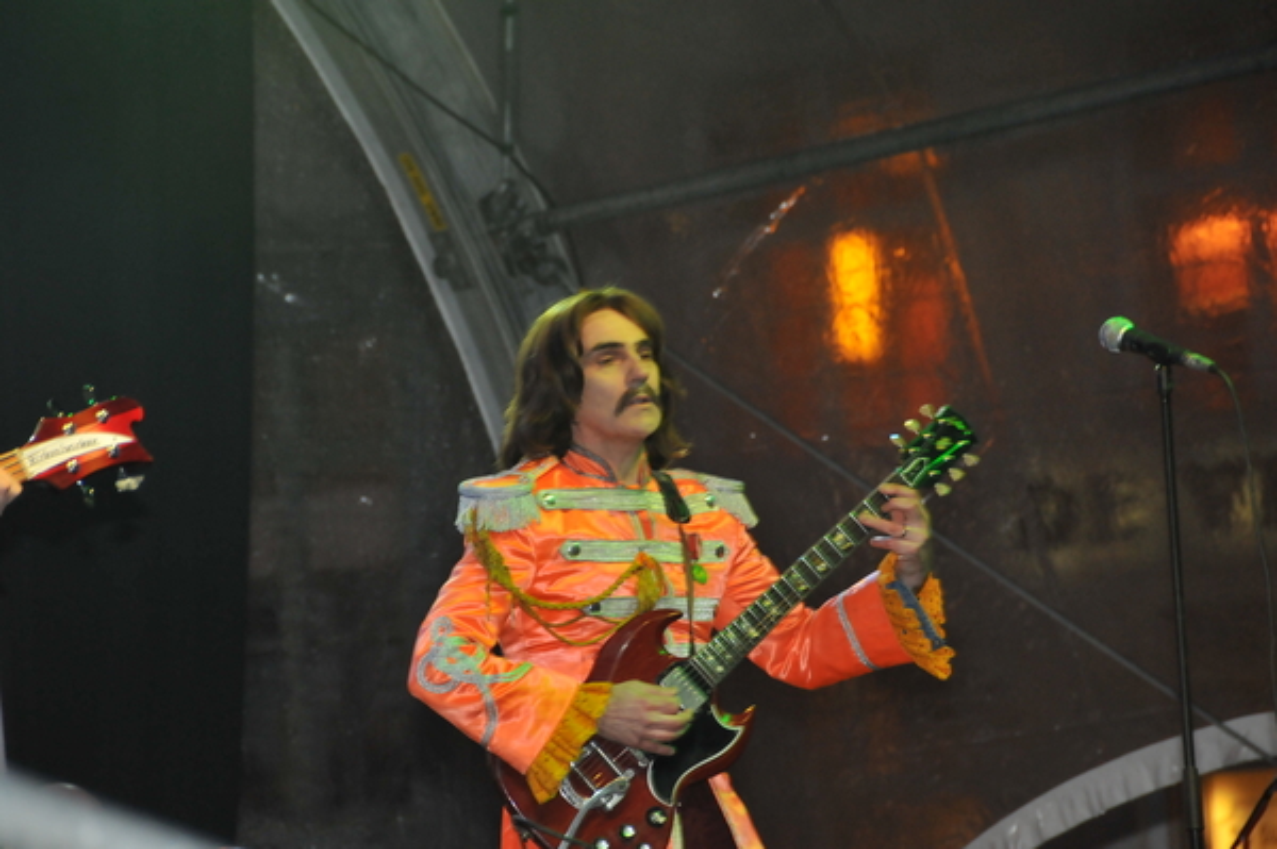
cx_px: 638
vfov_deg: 4.6
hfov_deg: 6.9
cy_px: 424
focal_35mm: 300
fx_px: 10633
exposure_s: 1/60
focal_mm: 200
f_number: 7.1
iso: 1000
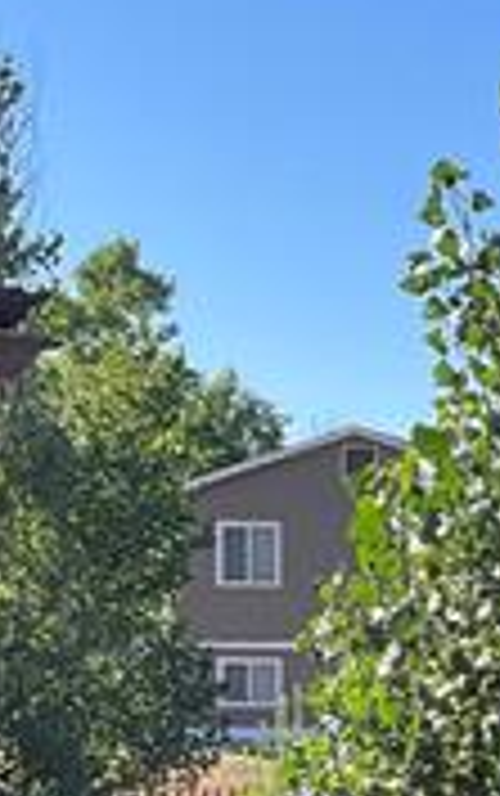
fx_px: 2414
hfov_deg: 11.0
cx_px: 932
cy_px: 726
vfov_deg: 18.4
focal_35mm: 111
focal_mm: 3
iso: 25
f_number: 1.8
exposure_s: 1/781
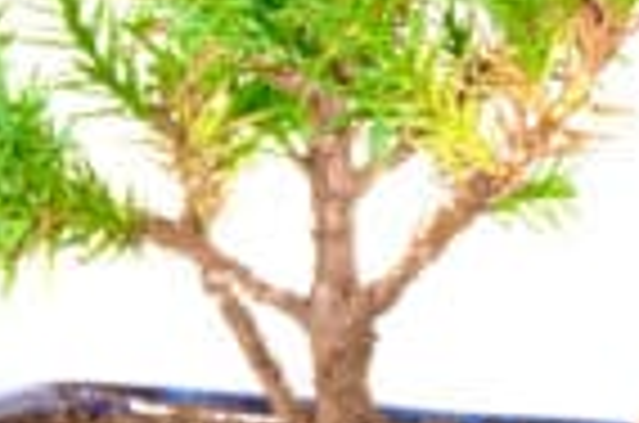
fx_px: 10980
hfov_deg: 3.3
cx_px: 382
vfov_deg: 2.2
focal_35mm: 620
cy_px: -18
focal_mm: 121.8
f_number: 10
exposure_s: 1/8
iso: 500
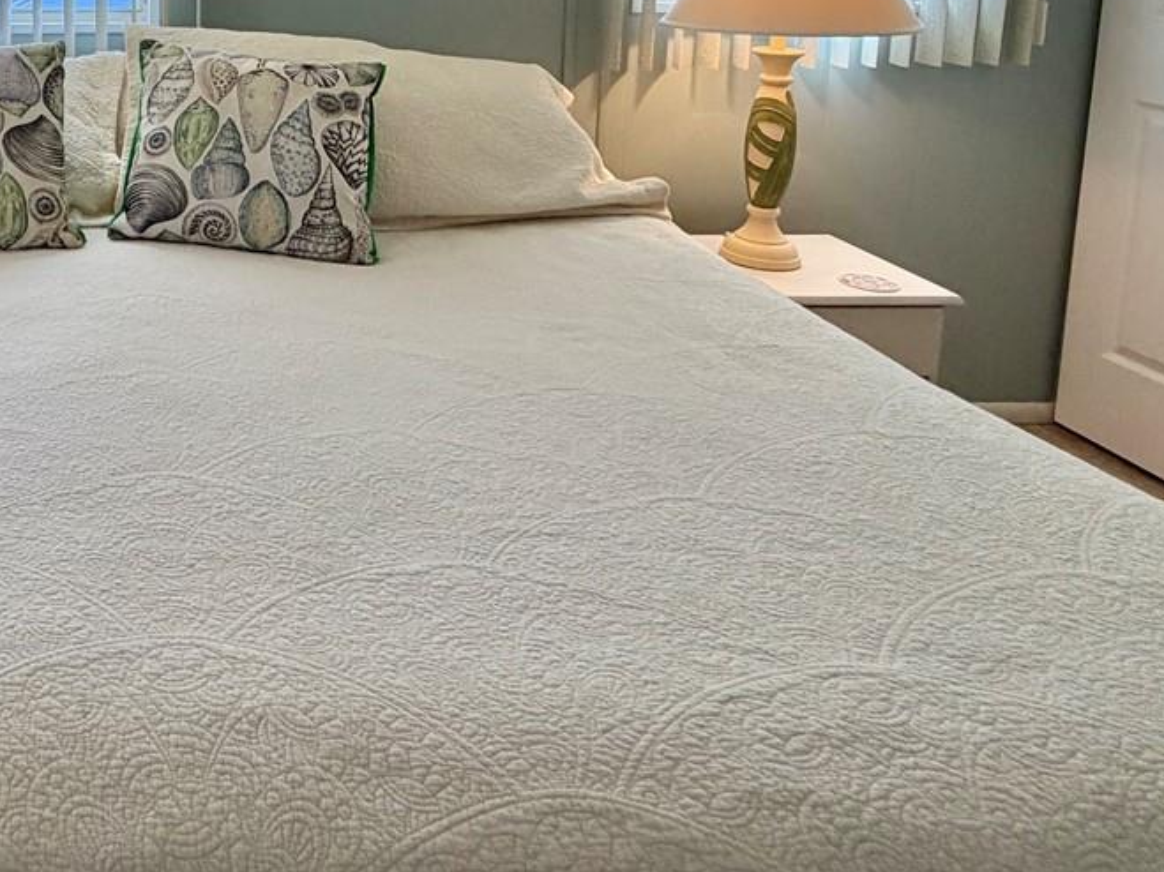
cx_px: 71
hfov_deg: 47.3
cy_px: 42
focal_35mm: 34
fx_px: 1143
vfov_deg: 38.1
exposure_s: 1/120
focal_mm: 2.22
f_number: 2.2
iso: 125
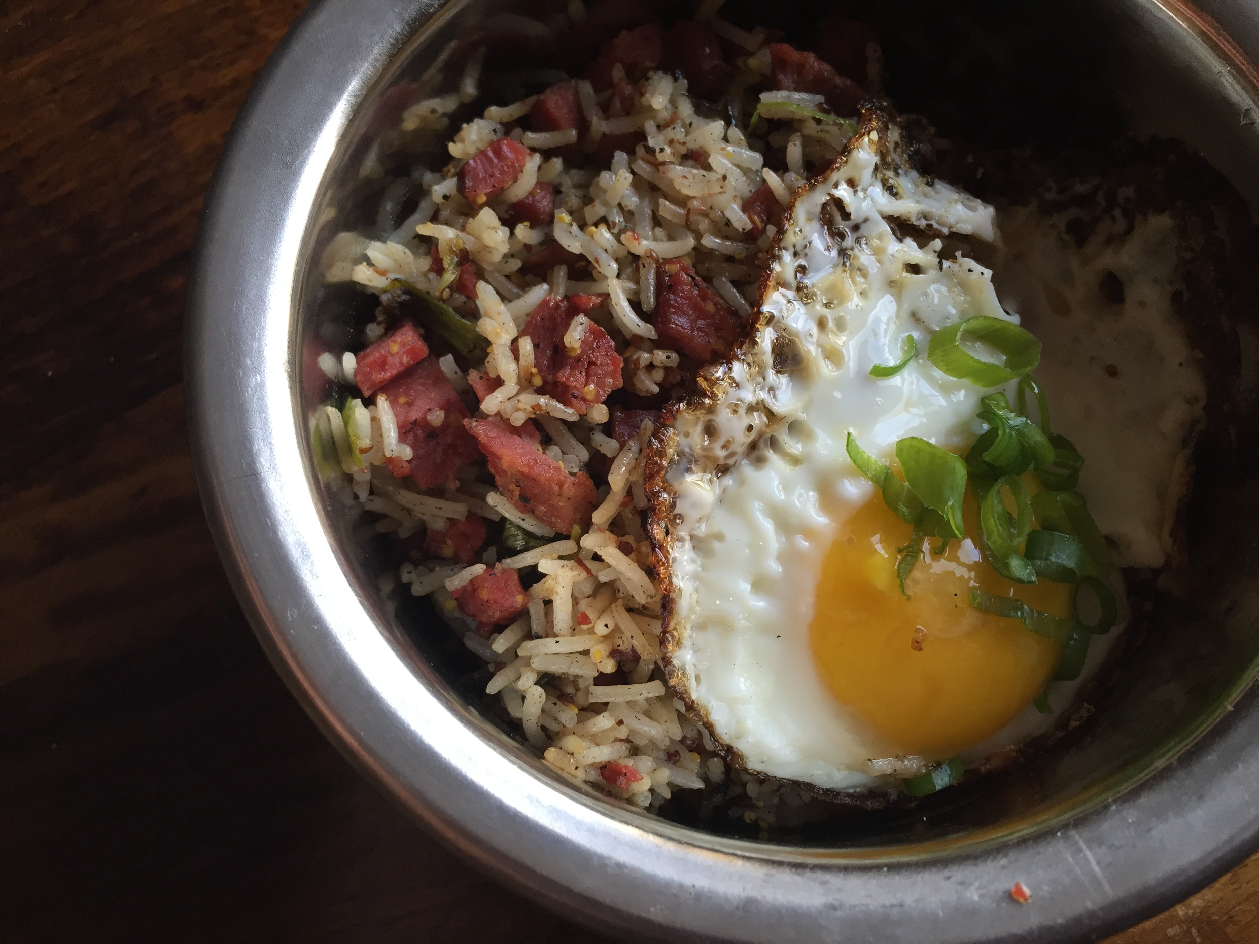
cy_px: 472
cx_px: 630
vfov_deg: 48.2
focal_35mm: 29
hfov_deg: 61.7
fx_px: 1055
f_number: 2.2
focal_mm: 4.15
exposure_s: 1/40
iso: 40
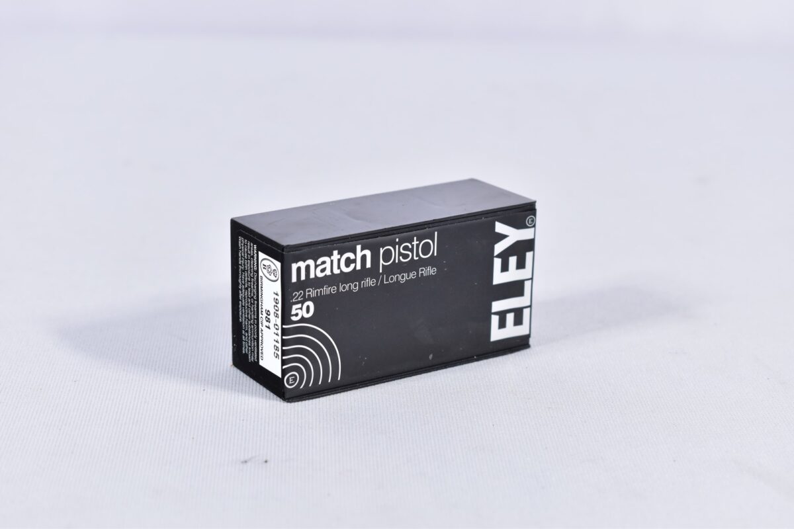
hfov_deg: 24.6
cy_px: 264
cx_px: 397
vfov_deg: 16.6
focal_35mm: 82
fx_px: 1819
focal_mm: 55
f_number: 5.6
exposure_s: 1/40
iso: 640
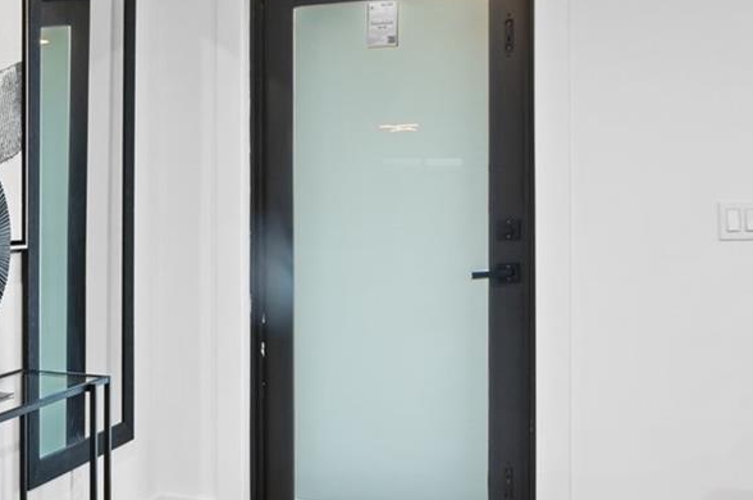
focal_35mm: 49
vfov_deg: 27.4
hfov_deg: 37.0
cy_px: 239
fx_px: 1023
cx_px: 35
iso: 200
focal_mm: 18
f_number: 8
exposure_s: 1
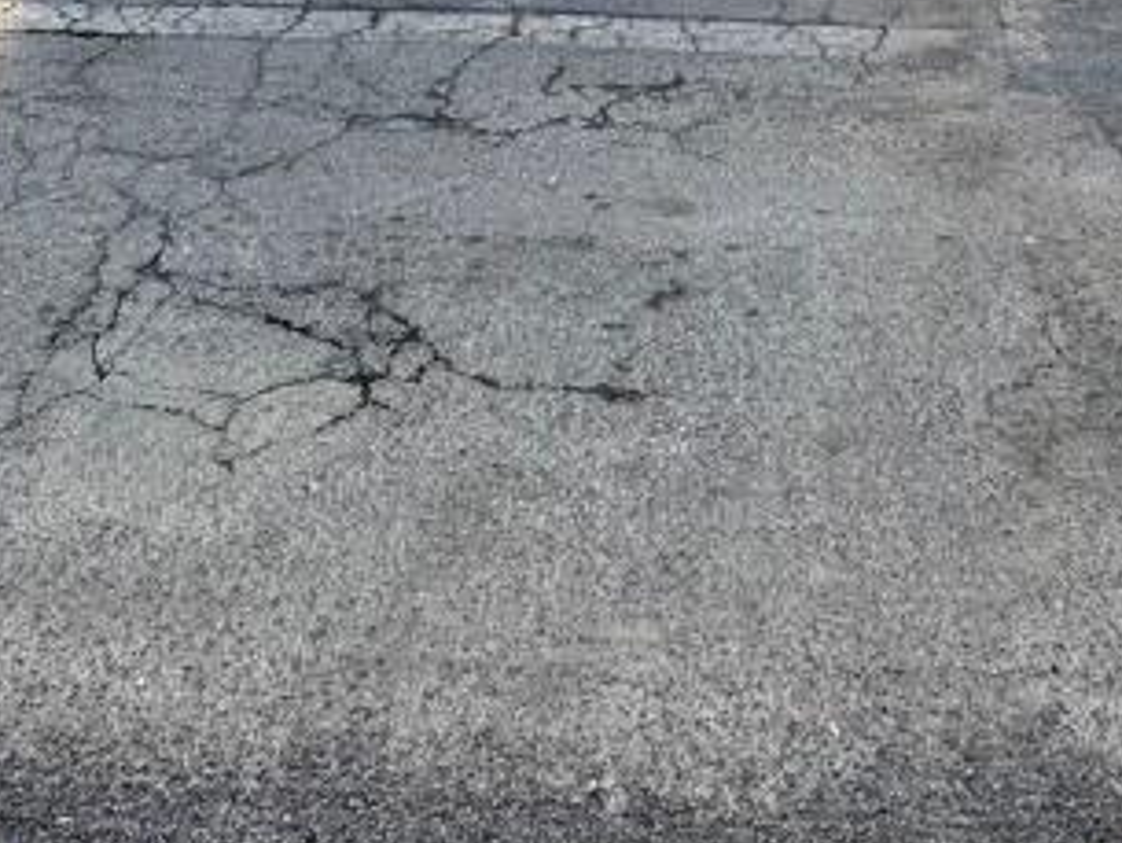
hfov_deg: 40.4
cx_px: 493
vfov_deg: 24.3
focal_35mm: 47
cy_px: -412
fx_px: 1524
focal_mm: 2.22
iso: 40
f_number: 2.2
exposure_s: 1/206
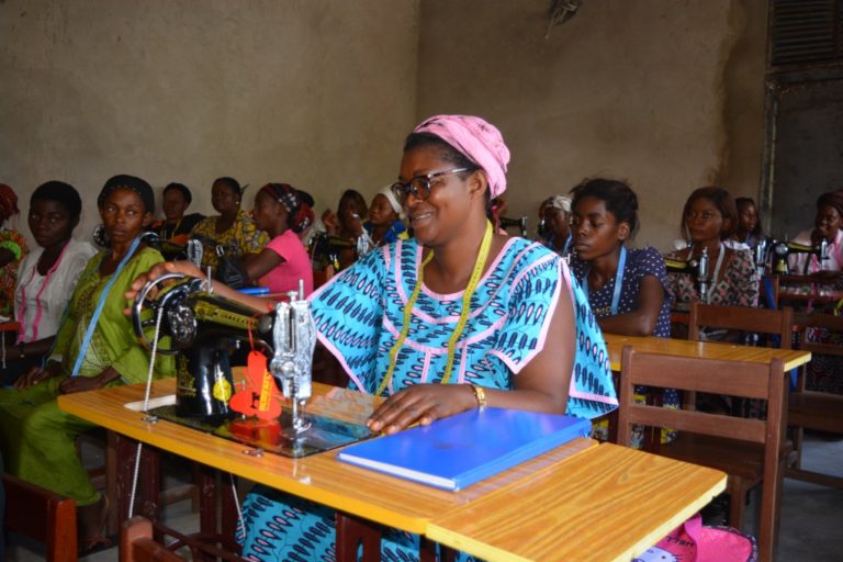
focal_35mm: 36
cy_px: 281
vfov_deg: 36.9
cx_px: 422
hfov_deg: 53.1
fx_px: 843
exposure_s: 1/60
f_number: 4
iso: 560
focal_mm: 24
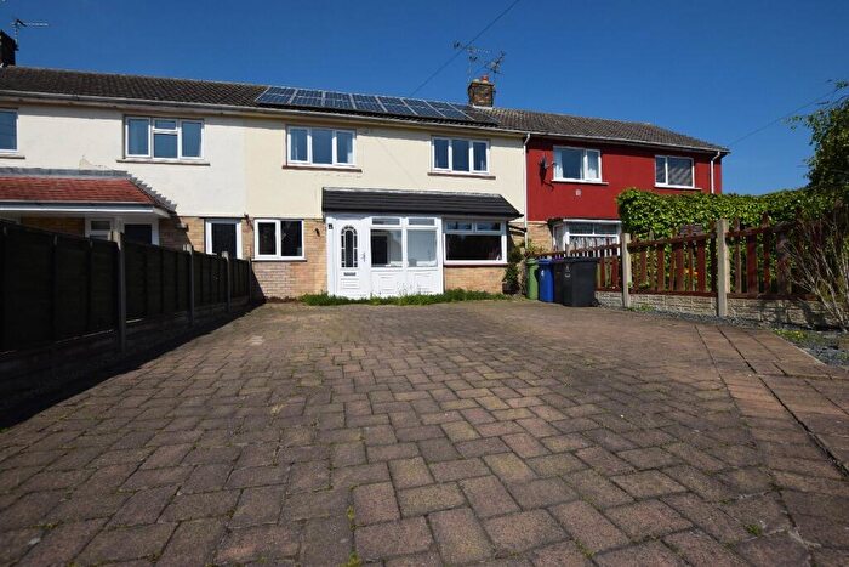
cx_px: 424
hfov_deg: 100.4
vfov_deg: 77.4
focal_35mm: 15
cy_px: 284
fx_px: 354
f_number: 11
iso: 200
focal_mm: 10
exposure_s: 1/500
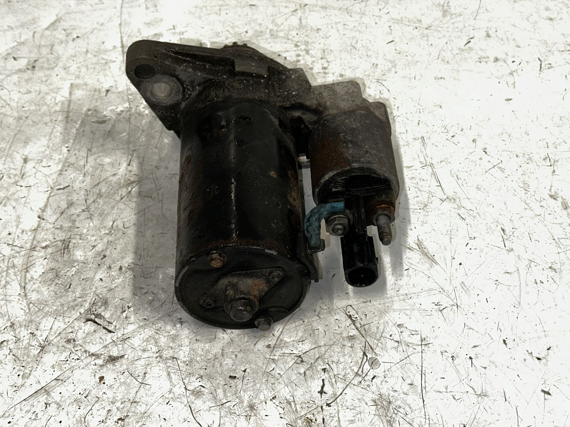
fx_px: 972
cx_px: 299
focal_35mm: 59
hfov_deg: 32.7
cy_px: 173
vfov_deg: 24.8
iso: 50
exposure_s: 1/22
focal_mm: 6.86
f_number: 1.78
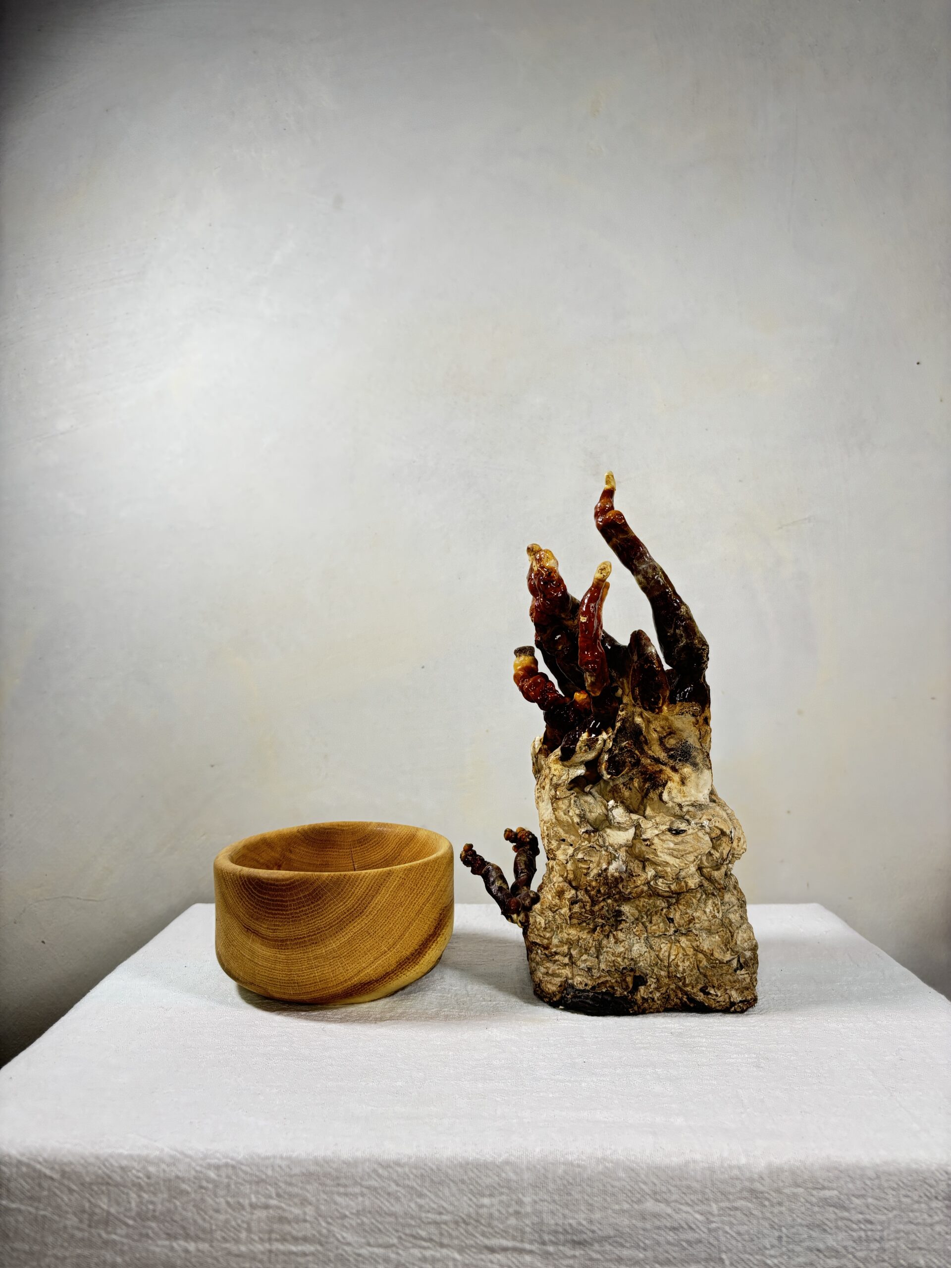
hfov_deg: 53.1
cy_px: 634
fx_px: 952
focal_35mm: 26
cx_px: 476
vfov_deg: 67.3
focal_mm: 5.96
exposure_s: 1/60
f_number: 1.6
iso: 125
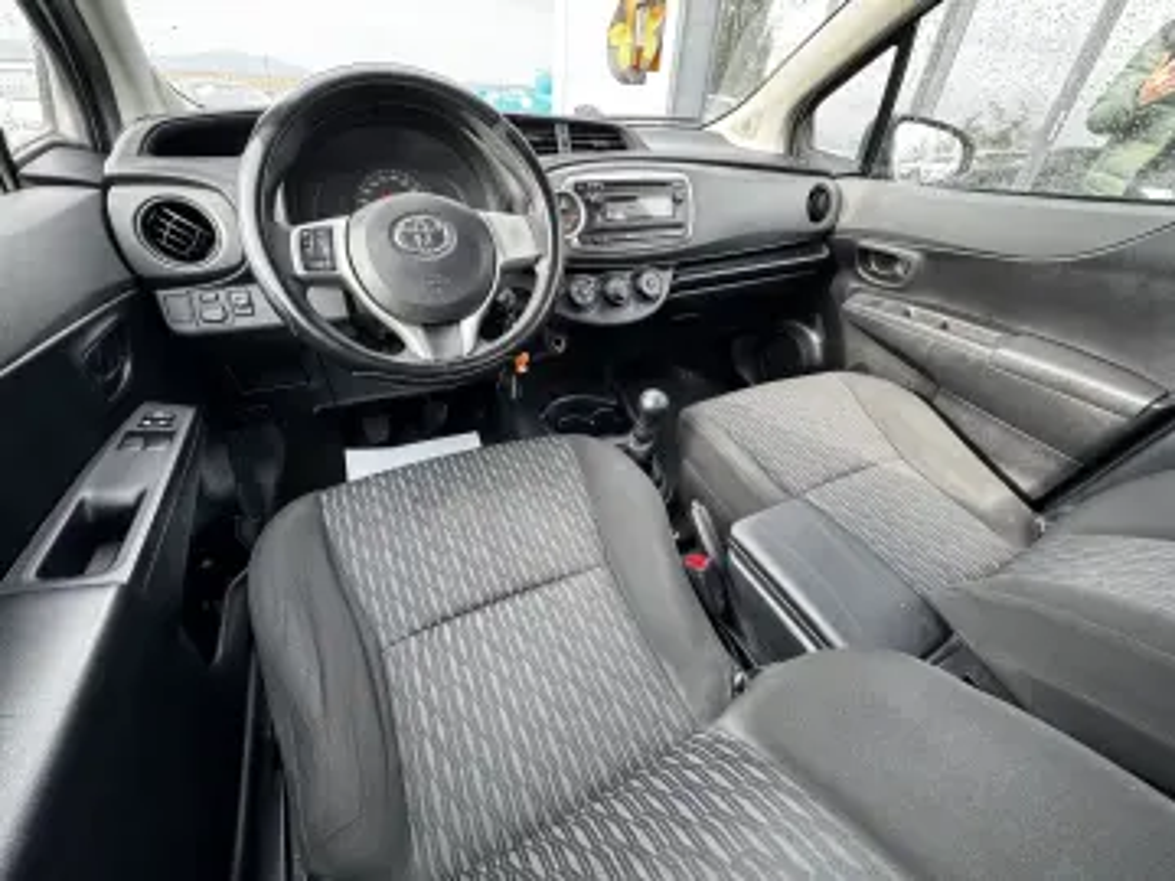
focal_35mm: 14
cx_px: 588
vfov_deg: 85.7
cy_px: 440
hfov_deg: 102.1
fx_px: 475
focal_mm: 2.22
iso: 200
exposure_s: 1/99
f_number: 2.2
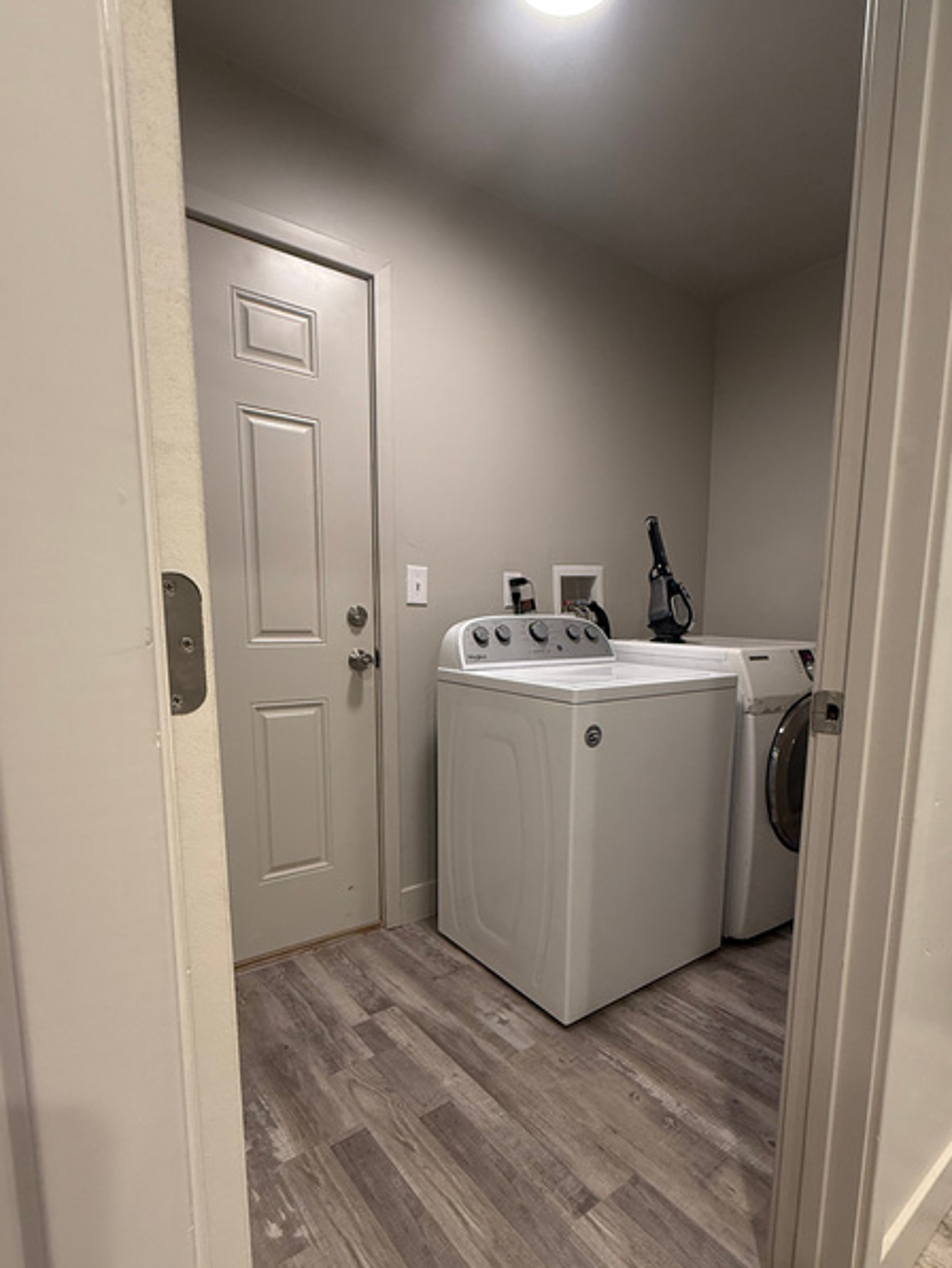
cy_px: 718
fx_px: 660
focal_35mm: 18
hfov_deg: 71.4
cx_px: 523
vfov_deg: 87.3
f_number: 2.2
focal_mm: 2.22
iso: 200
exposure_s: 1/60
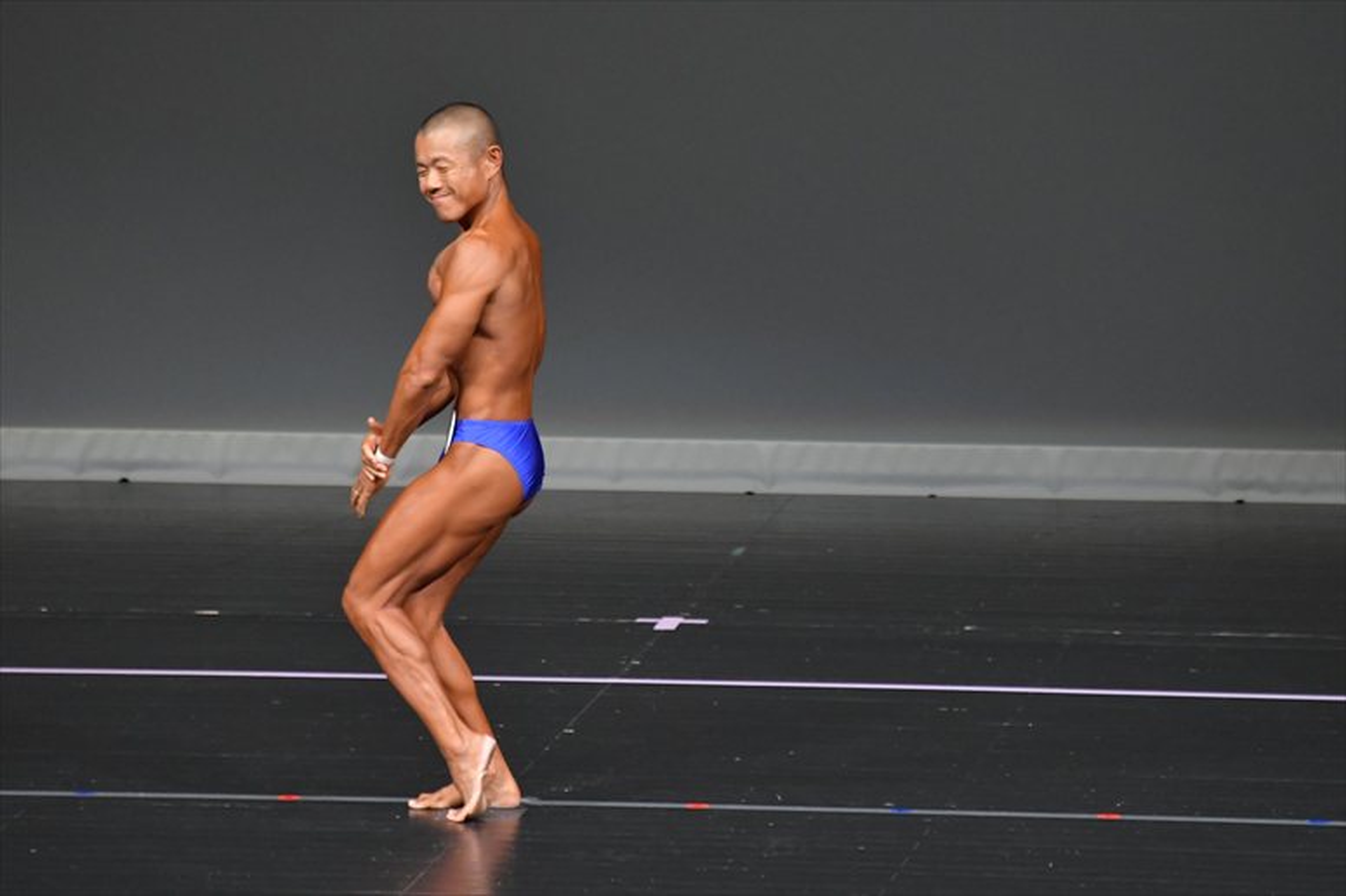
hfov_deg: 5.5
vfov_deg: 3.7
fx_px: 14014
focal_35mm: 375
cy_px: 448
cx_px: 673
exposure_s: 1/400
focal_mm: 250
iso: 4000
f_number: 5.6
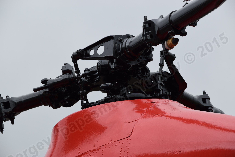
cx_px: 118
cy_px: 78
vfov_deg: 7.6
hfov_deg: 11.4
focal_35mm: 180
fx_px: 1176
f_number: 8
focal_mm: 120
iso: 100
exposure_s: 1/200
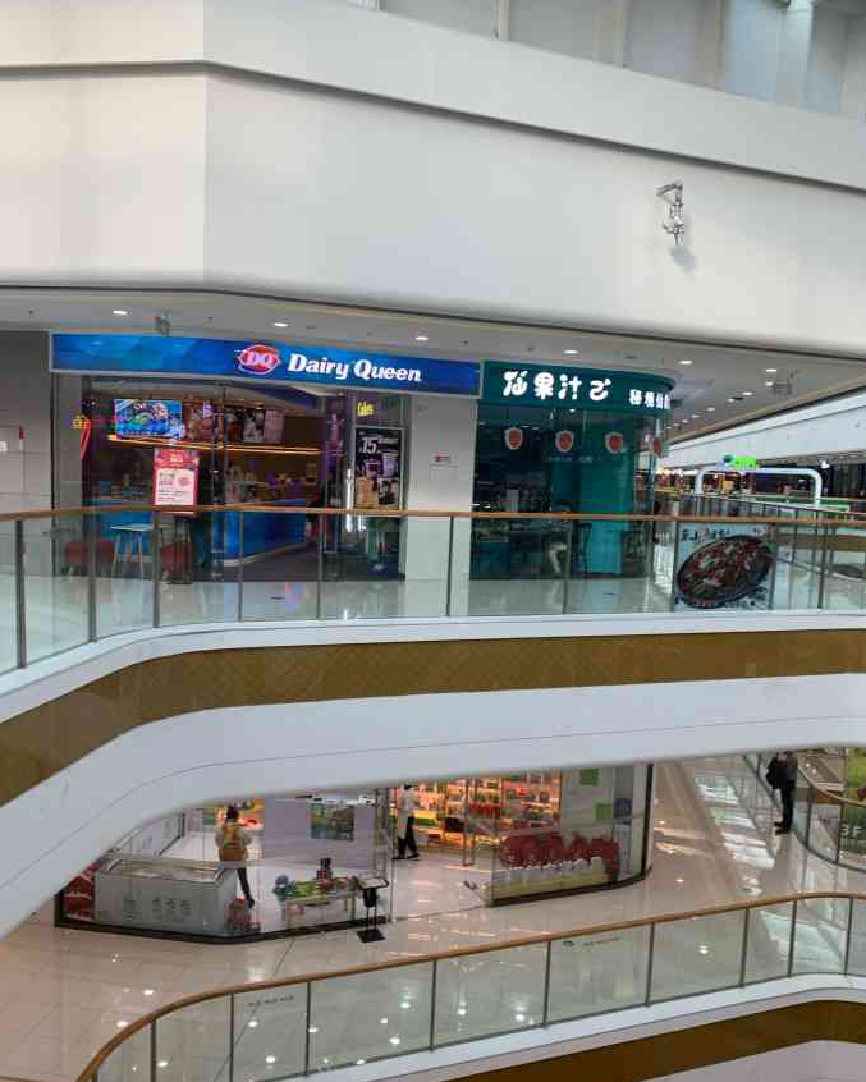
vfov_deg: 62.2
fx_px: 897
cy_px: 566
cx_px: 426
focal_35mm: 28
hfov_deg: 51.5
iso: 25
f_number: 1.8
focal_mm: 4.25
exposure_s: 1/124
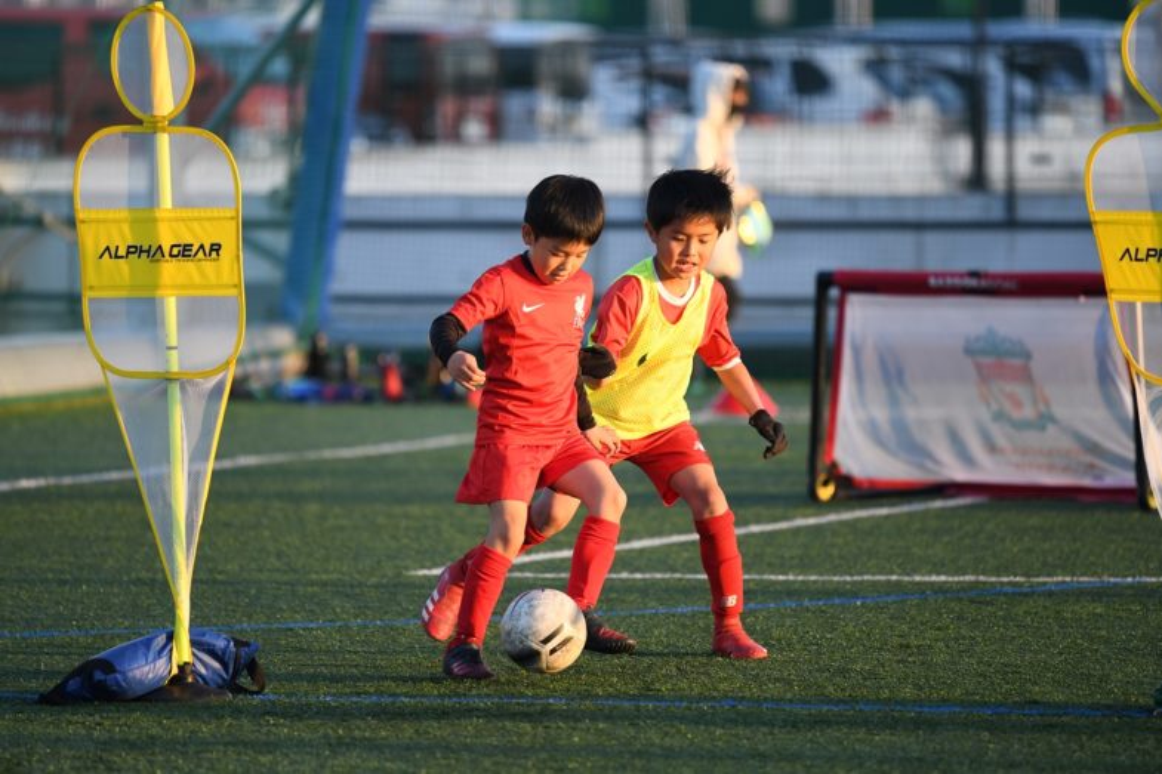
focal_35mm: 300
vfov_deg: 4.6
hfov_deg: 6.9
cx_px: 581
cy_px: 387
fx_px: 9681
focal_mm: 300
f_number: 4
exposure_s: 1/1000
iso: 800
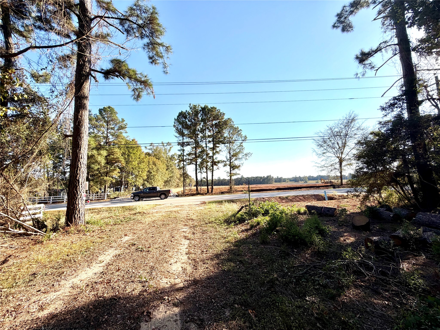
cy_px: 165
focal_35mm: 14
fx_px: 178
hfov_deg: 102.1
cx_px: 220
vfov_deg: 85.7
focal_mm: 2.22
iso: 25
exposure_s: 1/770
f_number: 2.2
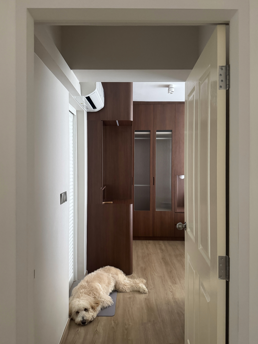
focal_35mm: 24
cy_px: 172
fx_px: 239
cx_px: 129
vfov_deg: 71.6
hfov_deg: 56.8
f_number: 1.78
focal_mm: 6.76
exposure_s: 1/57
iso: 800
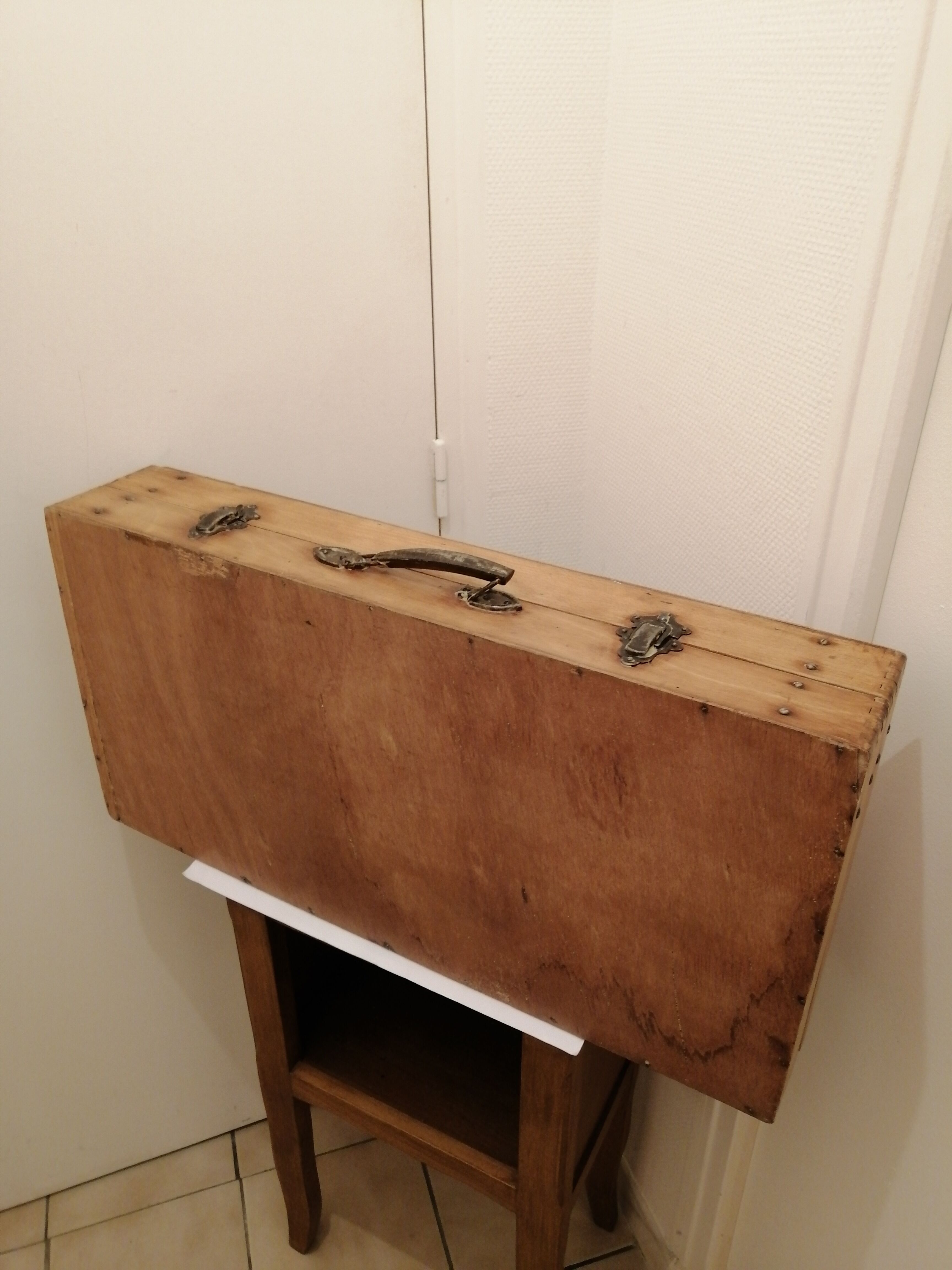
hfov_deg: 53.1
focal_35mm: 26
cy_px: 635
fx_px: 953
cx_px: 476
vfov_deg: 67.3
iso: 250
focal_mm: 3.96
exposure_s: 1/33.3
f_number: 1.8
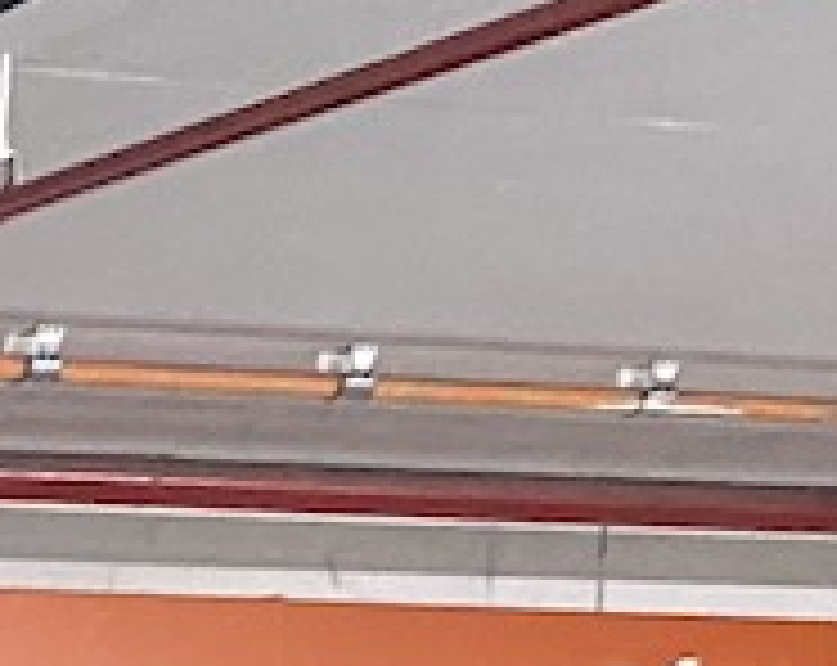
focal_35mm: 175
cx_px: -1368
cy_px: 1962
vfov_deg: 7.7
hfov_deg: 9.5
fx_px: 4326
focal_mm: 4.25
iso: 500
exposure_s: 1/25
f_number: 1.8
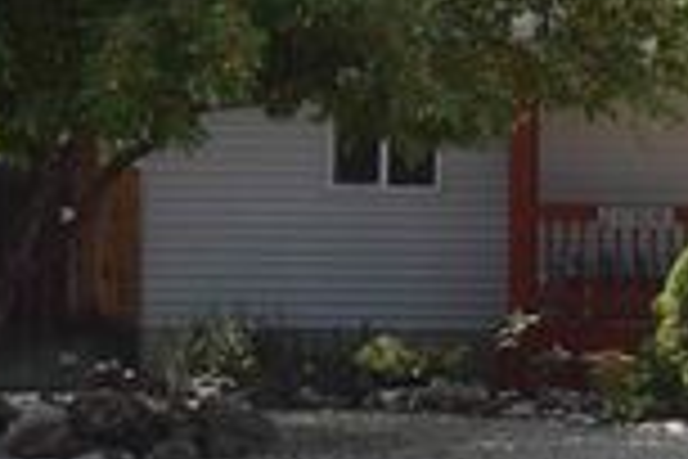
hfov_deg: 16.6
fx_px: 2255
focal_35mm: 118
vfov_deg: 11.6
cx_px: 845
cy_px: 128
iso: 100
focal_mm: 24
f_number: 9
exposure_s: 1/200
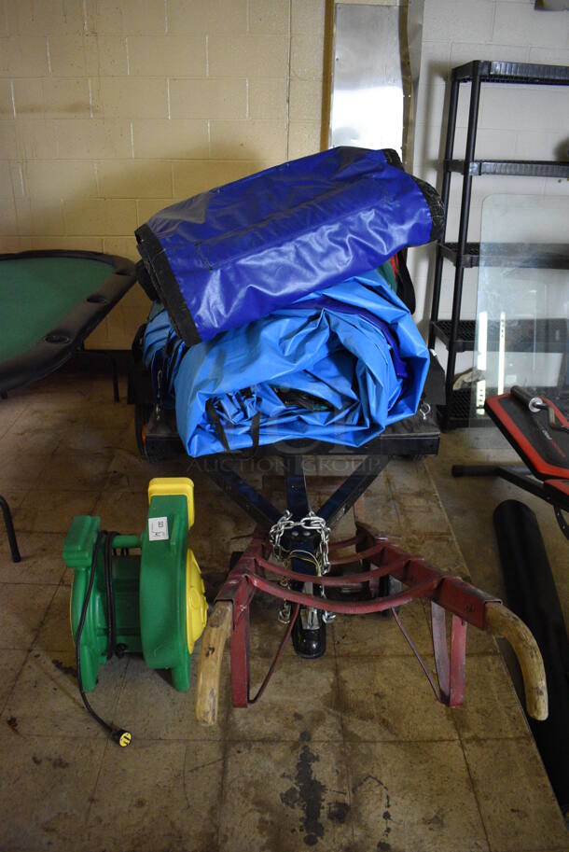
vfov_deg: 67.3
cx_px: 284
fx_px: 639
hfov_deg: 48.0
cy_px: 426
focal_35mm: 27
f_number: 3.5
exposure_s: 1/25
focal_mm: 18
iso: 3200
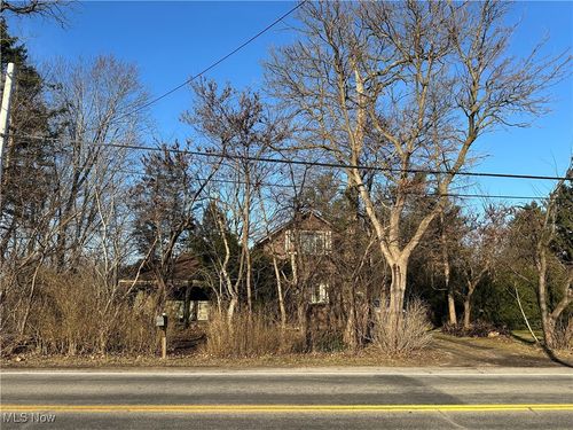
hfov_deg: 71.6
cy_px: 215
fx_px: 397
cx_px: 286
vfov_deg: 56.8
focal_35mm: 24
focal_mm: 6.86
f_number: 1.78
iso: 80
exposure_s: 1/2252
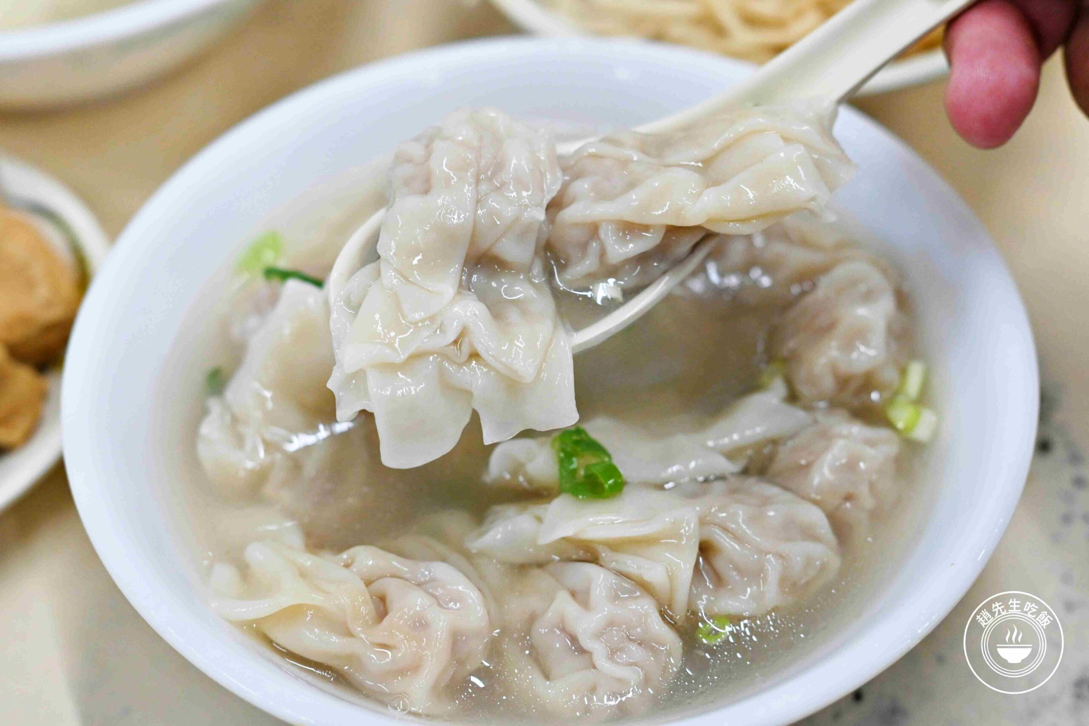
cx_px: 544
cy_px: 363
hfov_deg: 27.0
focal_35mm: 75
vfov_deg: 18.2
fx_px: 2269
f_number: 3.2
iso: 900
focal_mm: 50
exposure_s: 1/200
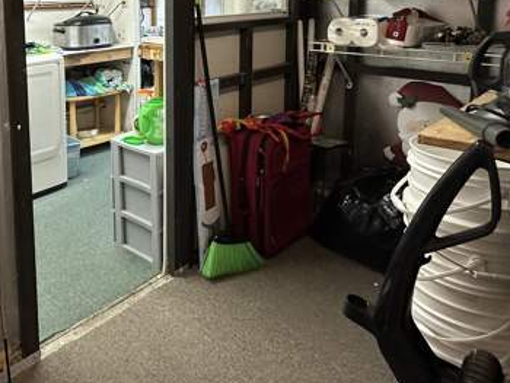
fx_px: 472
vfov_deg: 41.5
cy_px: 55
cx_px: 115
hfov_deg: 53.6
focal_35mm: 32
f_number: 2.2
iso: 250
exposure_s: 1/60
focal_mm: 2.22
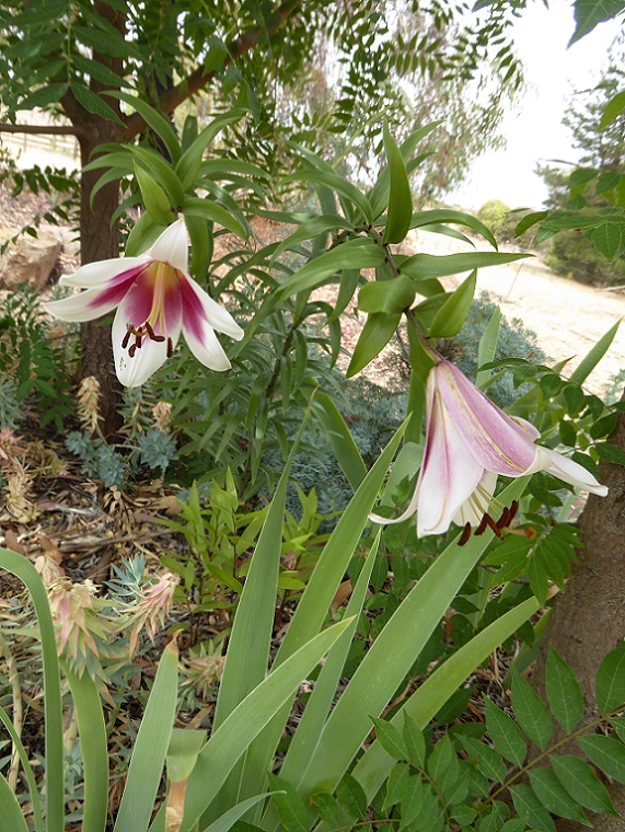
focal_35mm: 25
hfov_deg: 54.9
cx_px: 312
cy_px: 416
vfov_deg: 69.4
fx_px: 601
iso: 100
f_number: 3.3
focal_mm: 4.3
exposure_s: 1/250
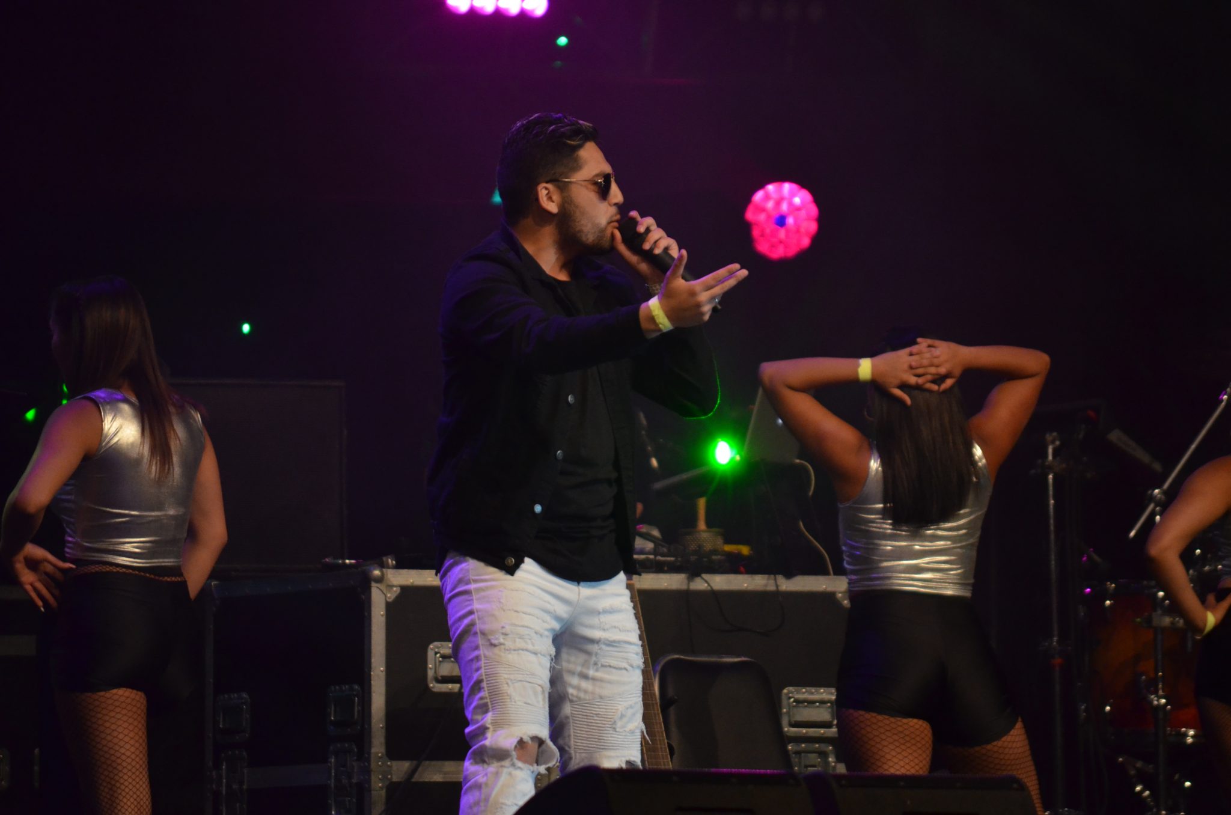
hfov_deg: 6.9
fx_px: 10236
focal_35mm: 300
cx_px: 616
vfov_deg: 4.6
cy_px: 408
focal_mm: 200
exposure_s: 1/200
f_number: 5.6
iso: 1600
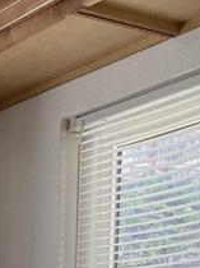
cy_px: 530
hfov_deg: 11.3
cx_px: -66
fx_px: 980
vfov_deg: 13.4
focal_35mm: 127
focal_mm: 4.25
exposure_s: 1/120
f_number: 1.8
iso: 100
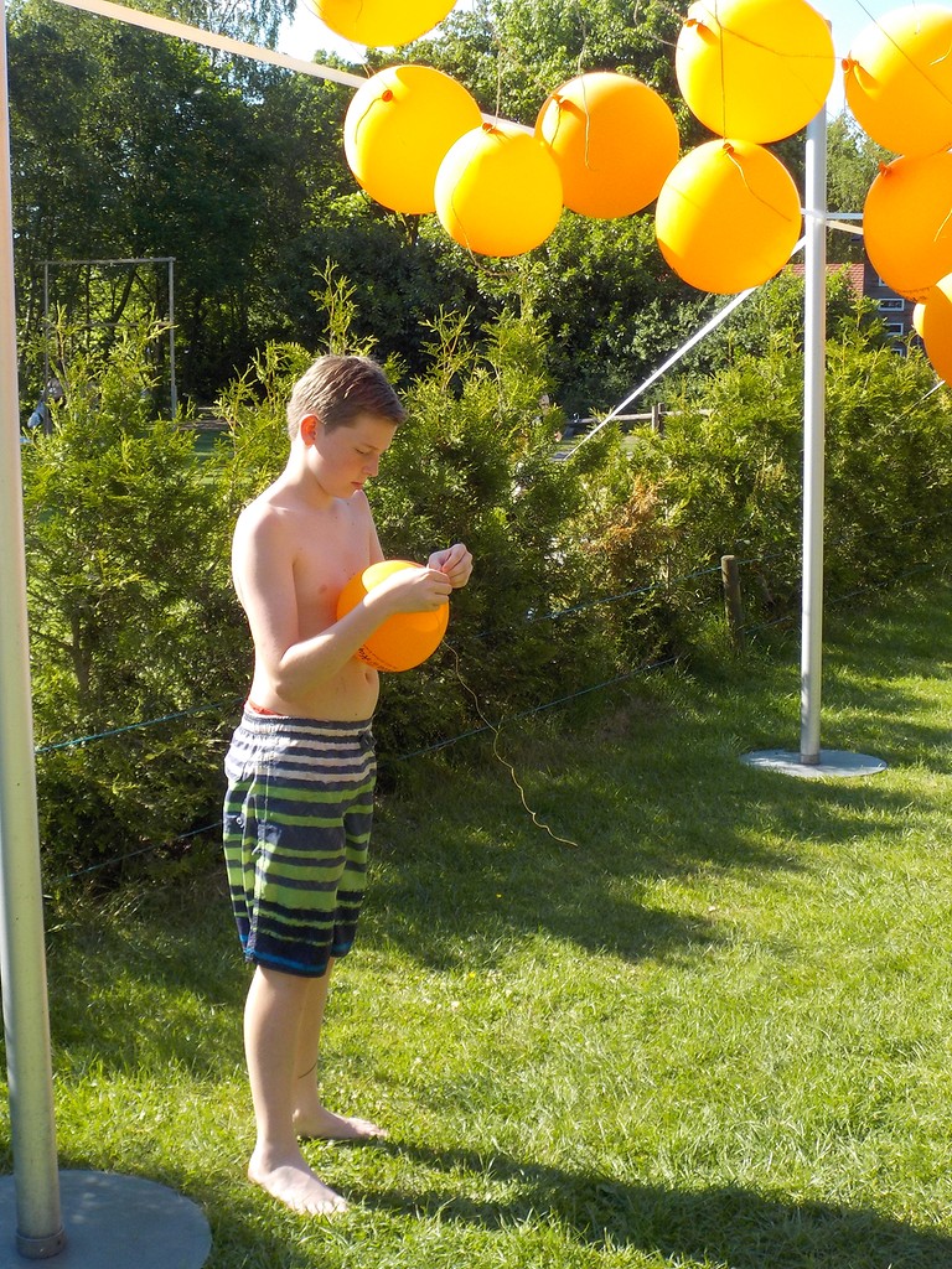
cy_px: 634
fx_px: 1723
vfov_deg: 40.4
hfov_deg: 30.9
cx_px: 476
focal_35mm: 47
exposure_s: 1/320
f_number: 4.2
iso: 125
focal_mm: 6.4
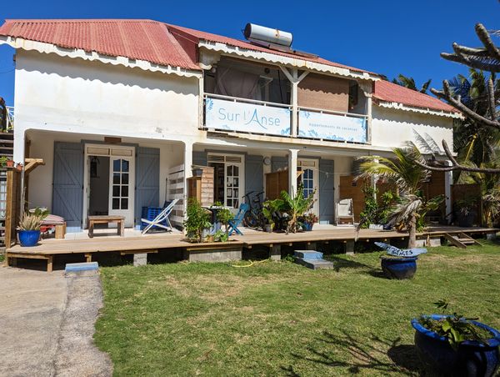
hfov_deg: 71.5
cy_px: 188
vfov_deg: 57.0
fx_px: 347
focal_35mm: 24
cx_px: 250
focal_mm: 6.81
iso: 48
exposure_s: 1/3906
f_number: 1.85
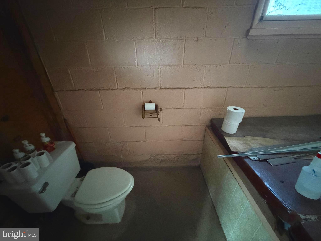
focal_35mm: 14
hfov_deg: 102.1
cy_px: 120
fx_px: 130
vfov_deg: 85.7
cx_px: 160
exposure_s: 1/30
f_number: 2.2
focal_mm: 2.22
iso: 1600
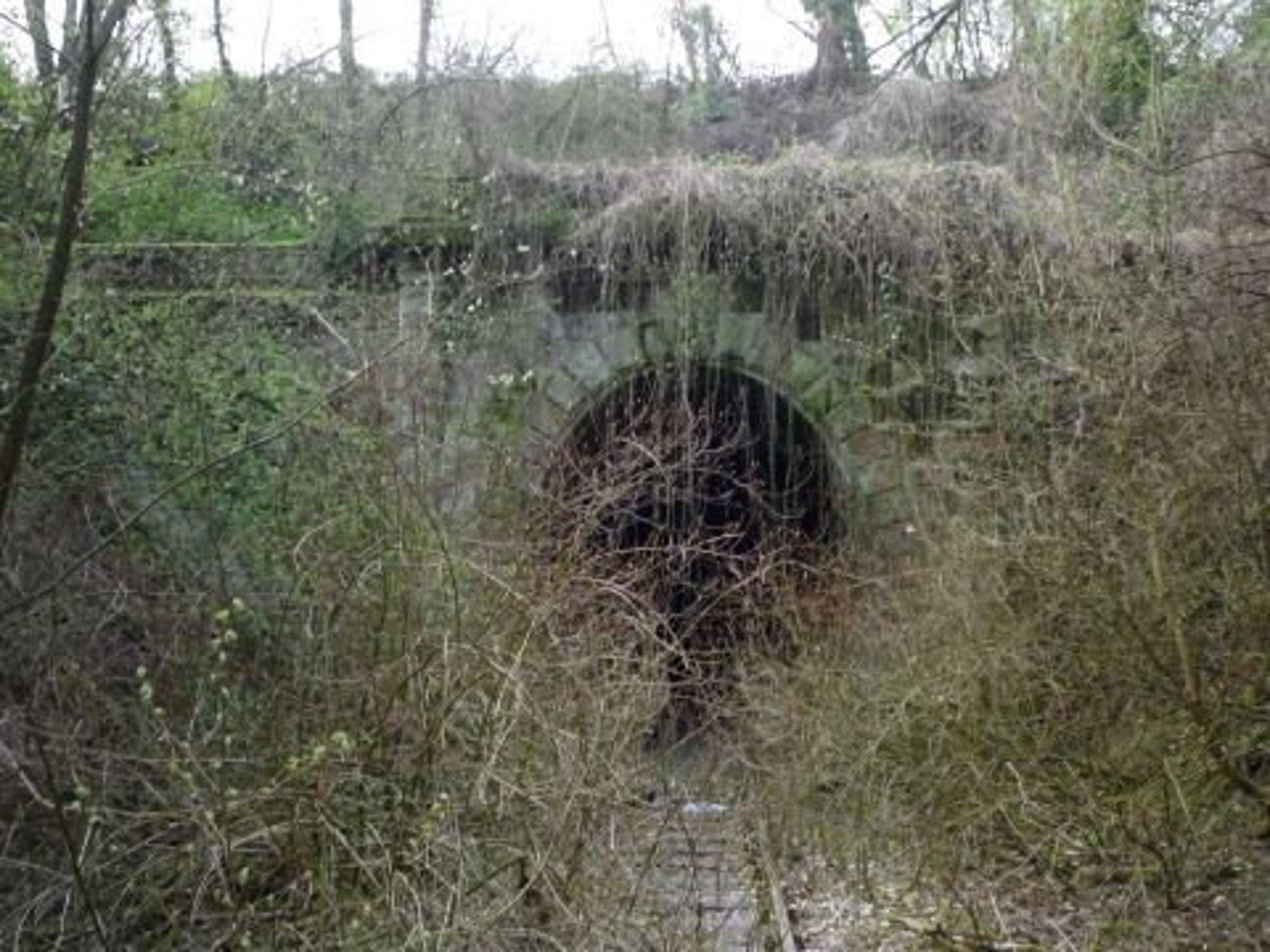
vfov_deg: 44.2
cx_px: 635
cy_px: 476
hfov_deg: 56.8
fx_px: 1174
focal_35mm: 32
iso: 100
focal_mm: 5.2
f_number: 3.3
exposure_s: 1/80
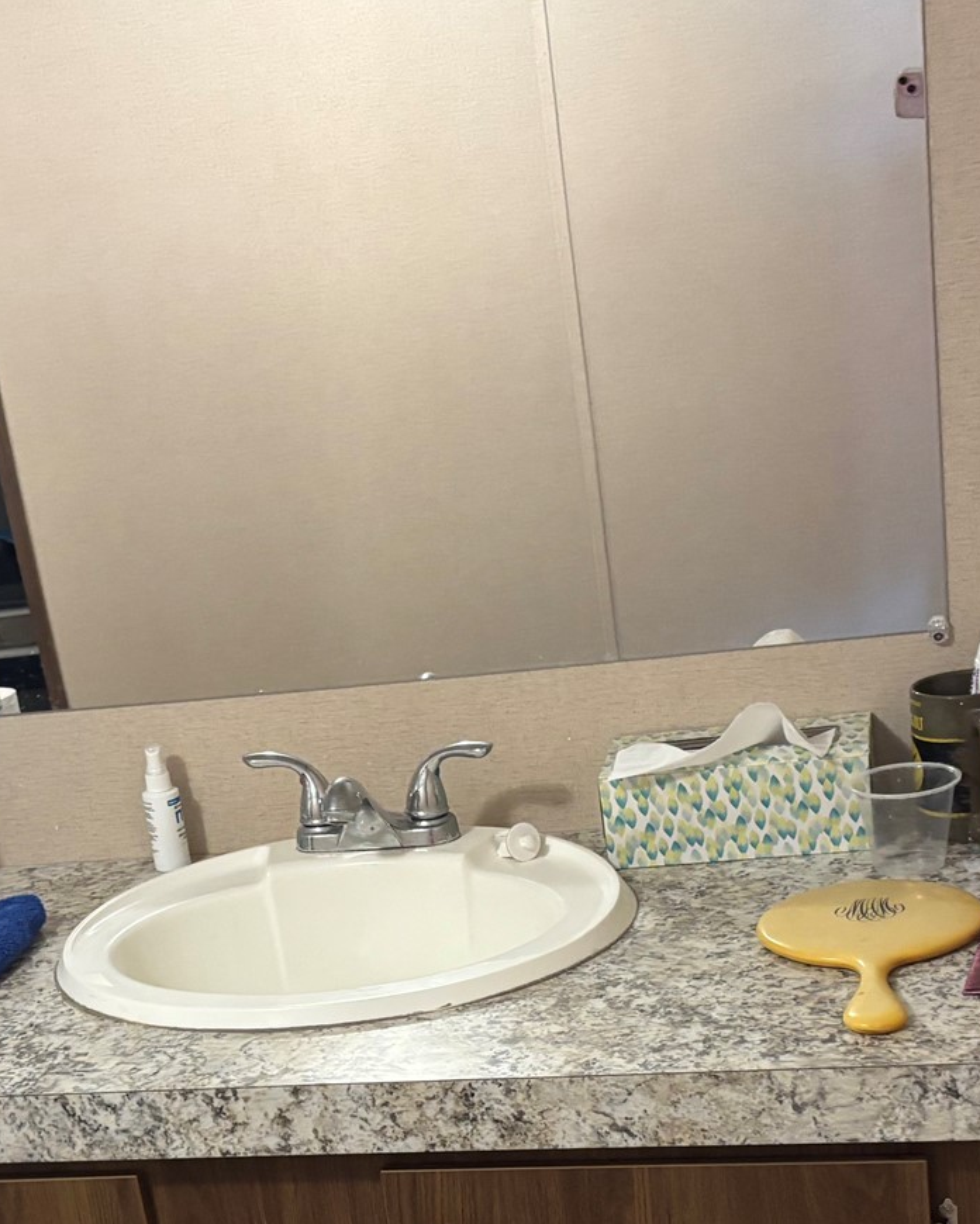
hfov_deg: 27.1
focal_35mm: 56
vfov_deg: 32.6
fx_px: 2030
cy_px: 989
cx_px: 413
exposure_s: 1/60
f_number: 1.6
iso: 500
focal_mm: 5.96
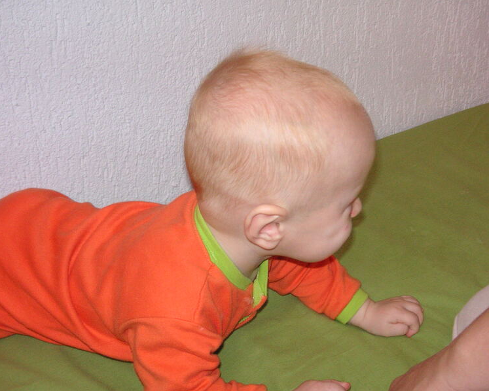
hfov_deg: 40.3
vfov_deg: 32.8
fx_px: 666
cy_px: 196
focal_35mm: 46
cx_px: 238
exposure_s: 1/45
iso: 160
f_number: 3.1
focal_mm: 7.3
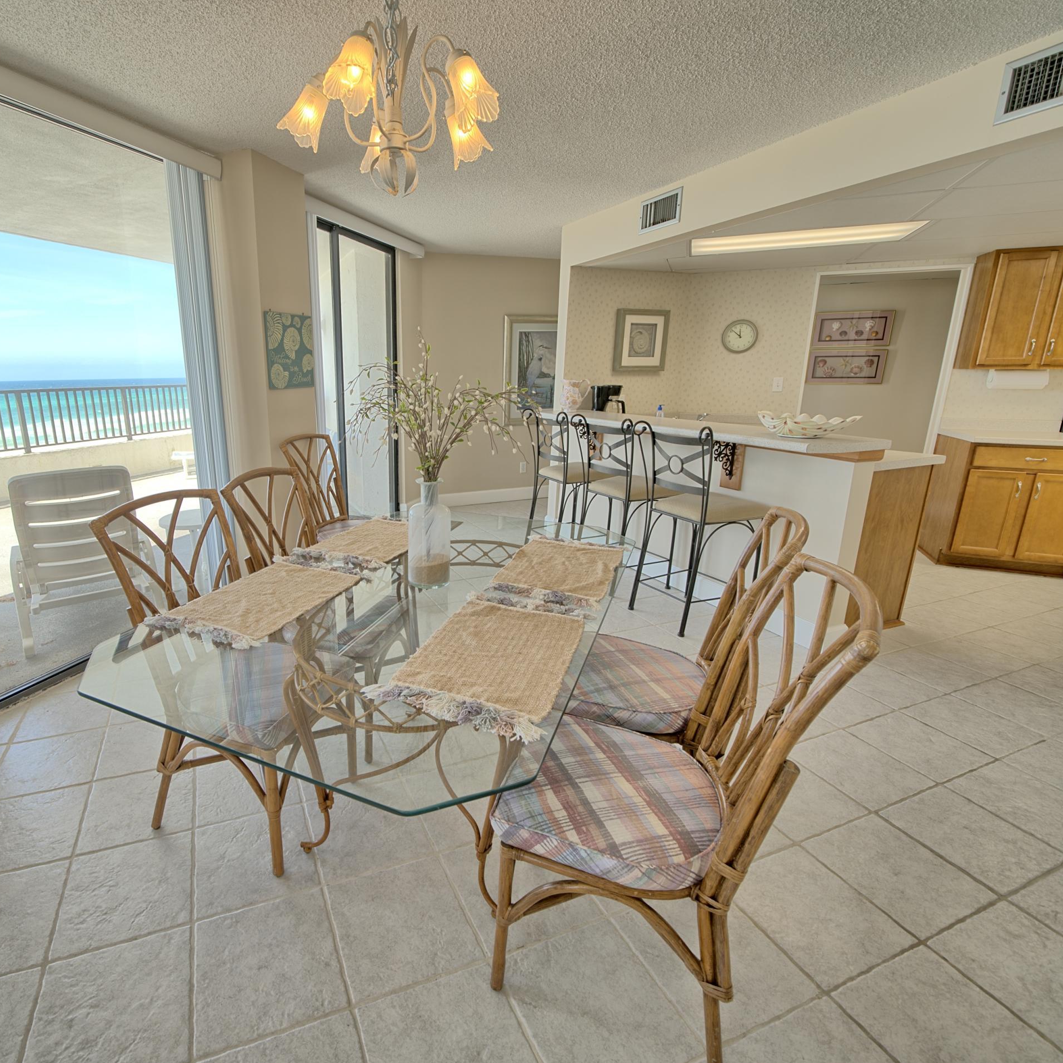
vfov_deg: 87.4
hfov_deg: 86.1
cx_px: 416
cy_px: 534
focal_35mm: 16
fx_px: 556
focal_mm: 12
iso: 100
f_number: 6.7
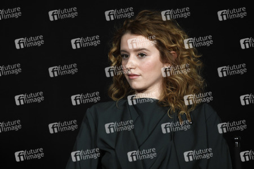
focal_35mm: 200
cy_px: 84
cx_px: 127
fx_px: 1410
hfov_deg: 10.3
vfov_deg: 6.9
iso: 2500
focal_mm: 200
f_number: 4
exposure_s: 1/200
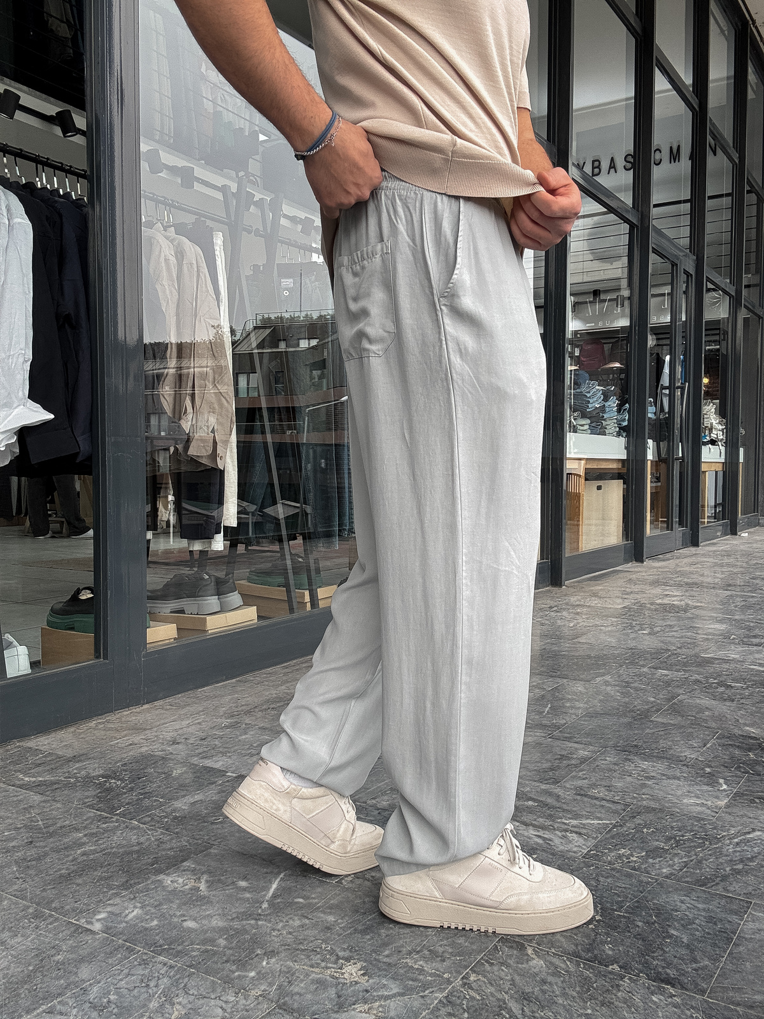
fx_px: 883
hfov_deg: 46.8
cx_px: 382
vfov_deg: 60.0
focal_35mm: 30
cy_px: 510
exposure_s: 1/125
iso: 20
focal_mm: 2.69
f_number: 1.9
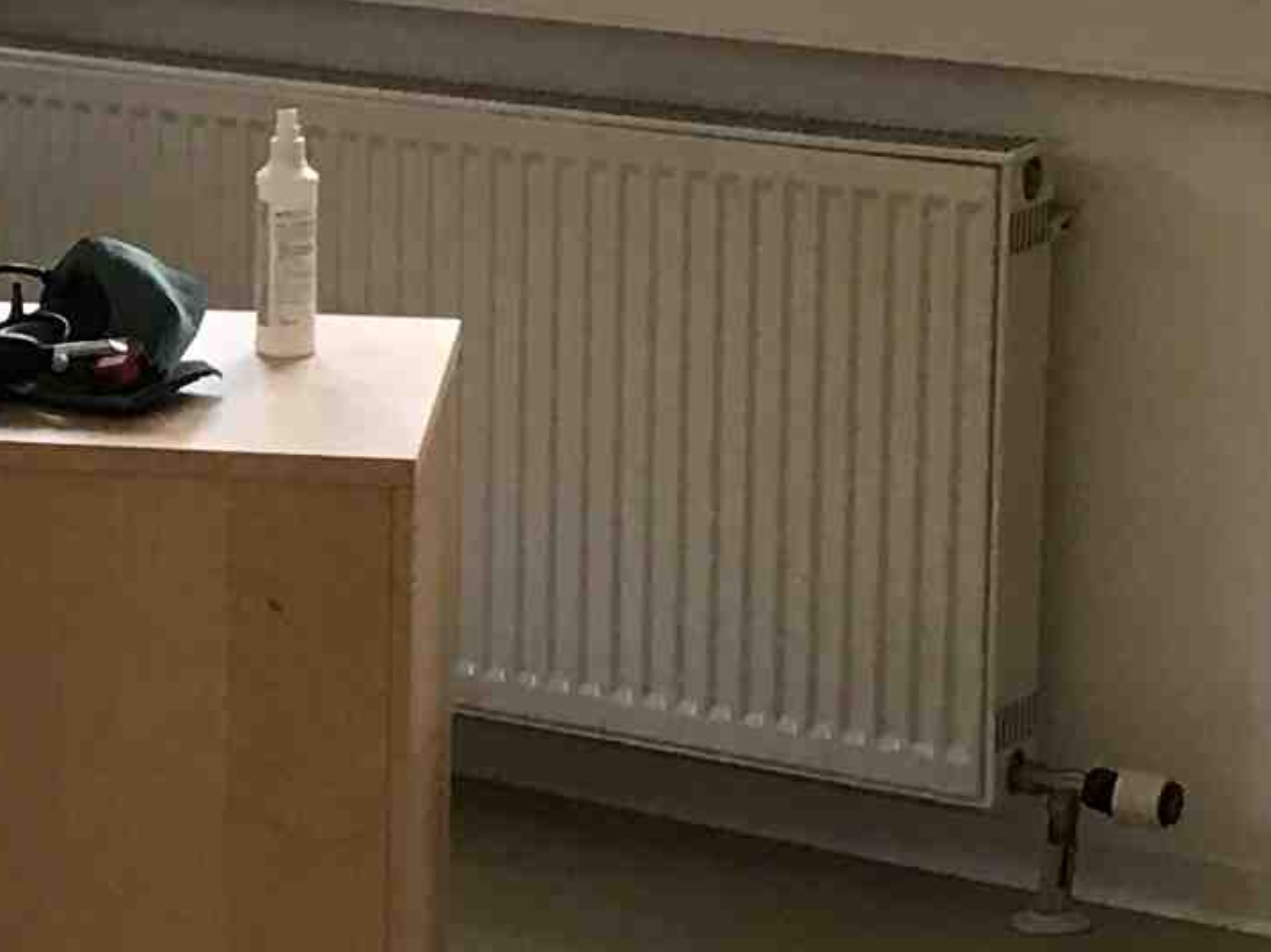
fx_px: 5800
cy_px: 156
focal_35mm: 158
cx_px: -503
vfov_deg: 9.4
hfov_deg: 12.0
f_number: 1.8
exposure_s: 1/25
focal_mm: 3.99
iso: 40
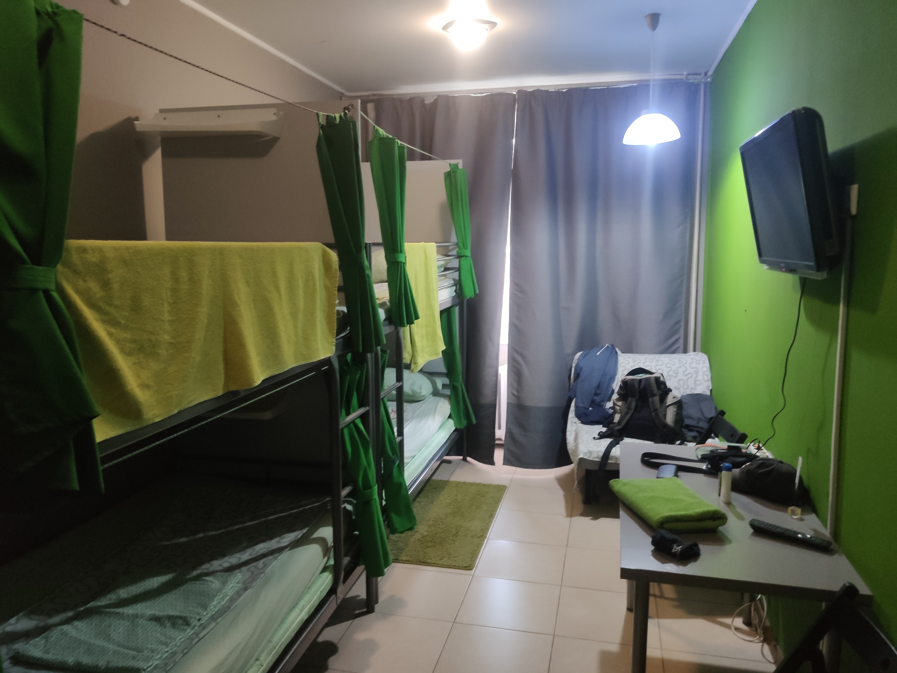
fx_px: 674
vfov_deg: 53.1
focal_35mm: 26
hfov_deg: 67.3
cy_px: 336
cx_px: 448
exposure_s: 1/50
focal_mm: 4.75
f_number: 1.75
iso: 1674
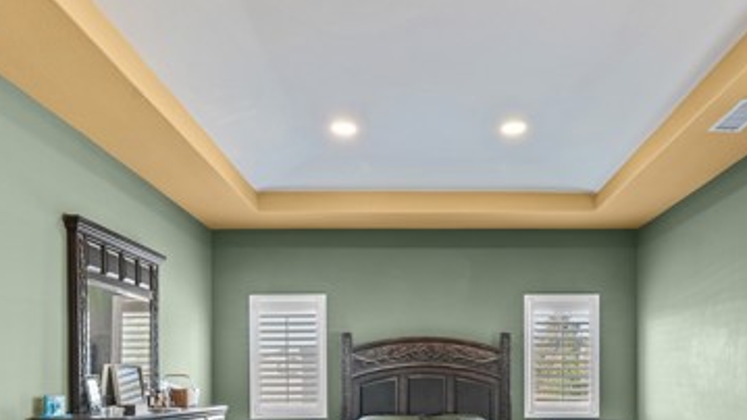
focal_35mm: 28
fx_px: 555
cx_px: 439
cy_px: 373
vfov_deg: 38.8
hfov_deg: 67.4
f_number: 9
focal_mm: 15
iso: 250
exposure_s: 3.2
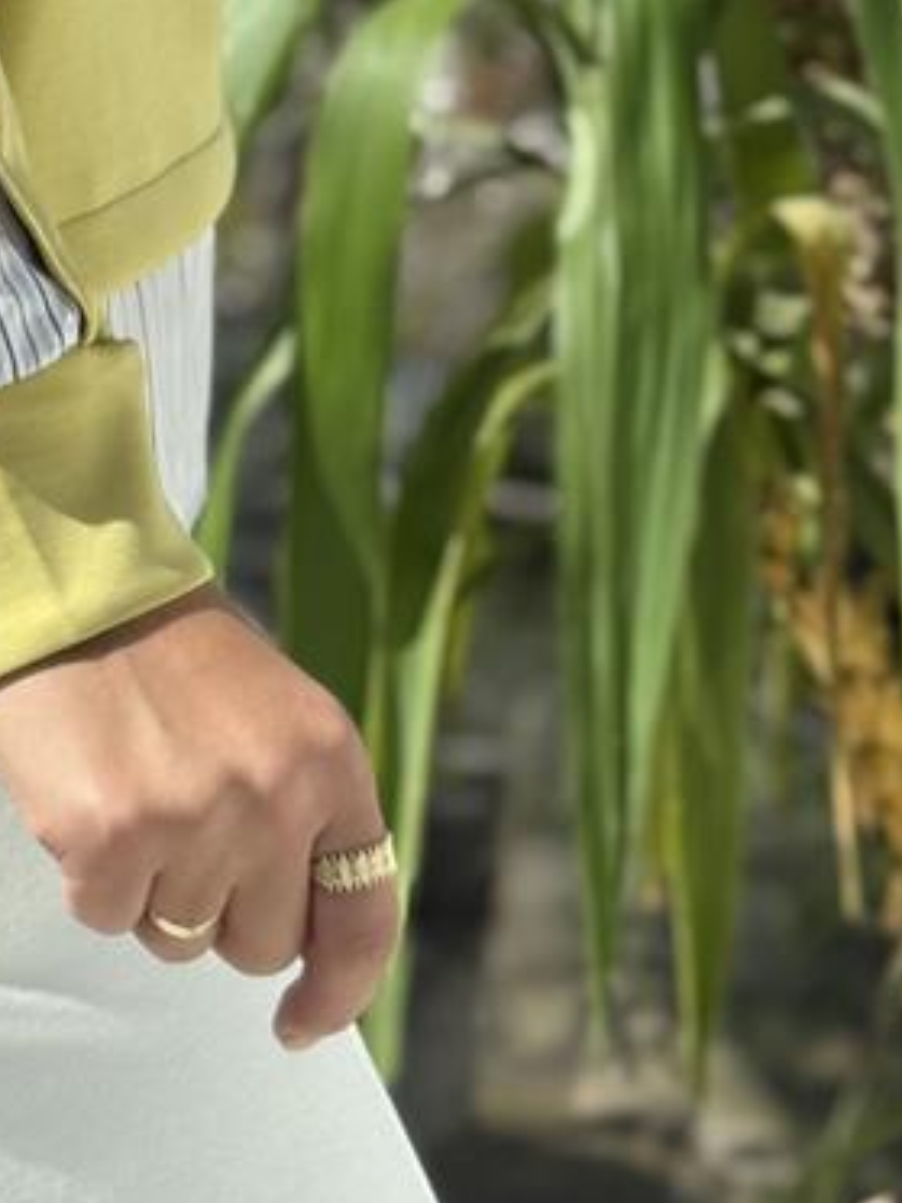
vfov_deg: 11.1
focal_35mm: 172
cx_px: -288
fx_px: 5976
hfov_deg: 8.5
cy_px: -538
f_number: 1.78
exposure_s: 1/1513
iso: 64
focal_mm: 6.76
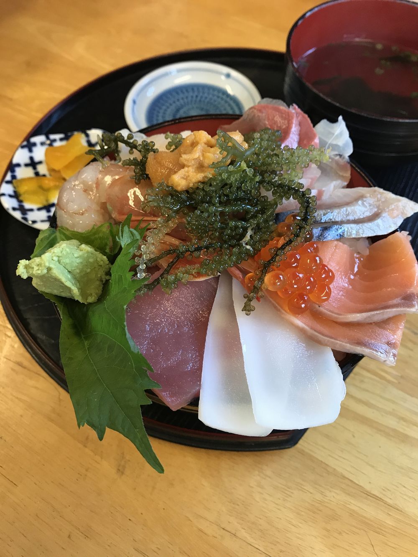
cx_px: 209
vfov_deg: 63.4
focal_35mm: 28
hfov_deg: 49.8
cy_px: 278
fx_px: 451
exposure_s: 1/30
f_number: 1.8
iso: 32
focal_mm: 4
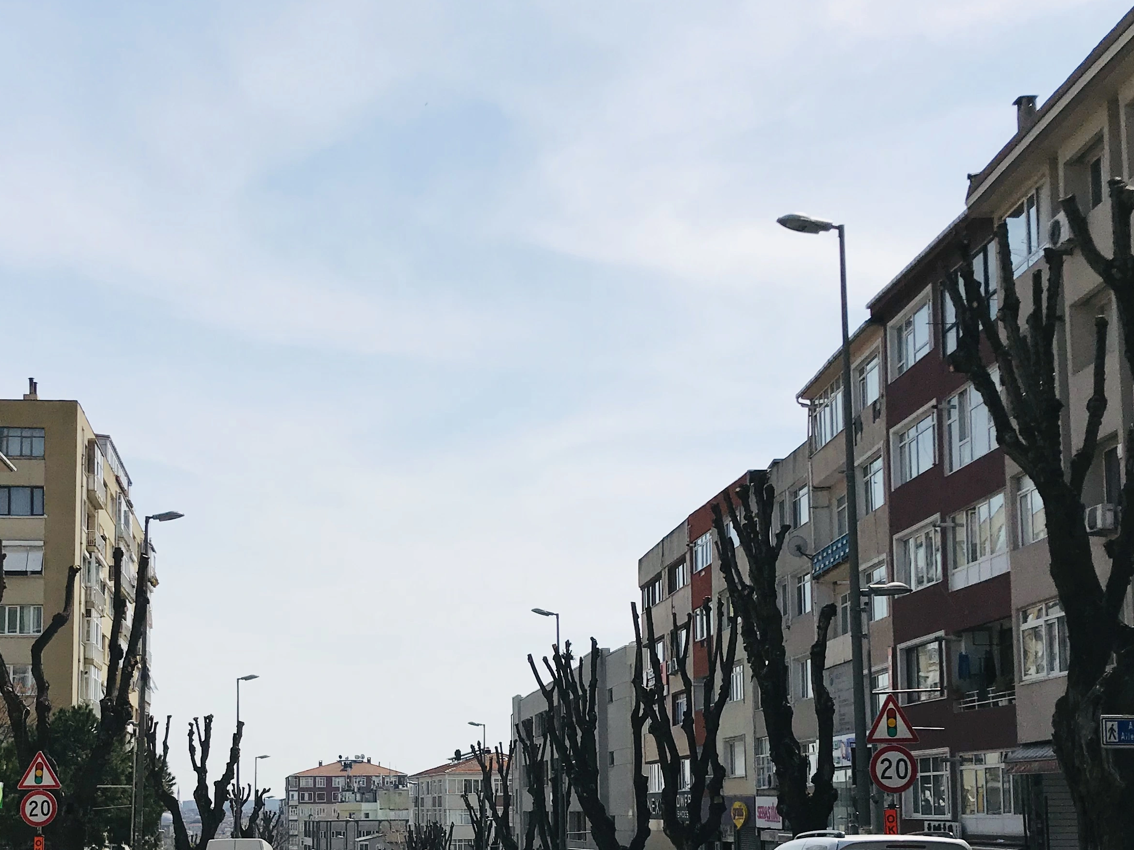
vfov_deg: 29.6
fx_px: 1572
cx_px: 460
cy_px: 669
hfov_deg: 39.5
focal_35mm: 48
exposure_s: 1/5988
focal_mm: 3.99
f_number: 1.8
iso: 25
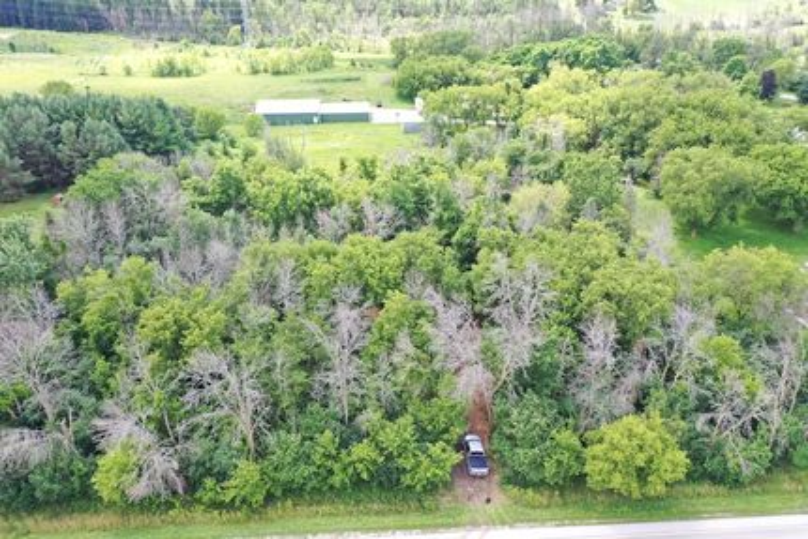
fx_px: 629
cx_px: 404
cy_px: 270
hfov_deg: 65.5
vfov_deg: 46.4
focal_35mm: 28
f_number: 3.2
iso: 100
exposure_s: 1/50
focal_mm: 10.26
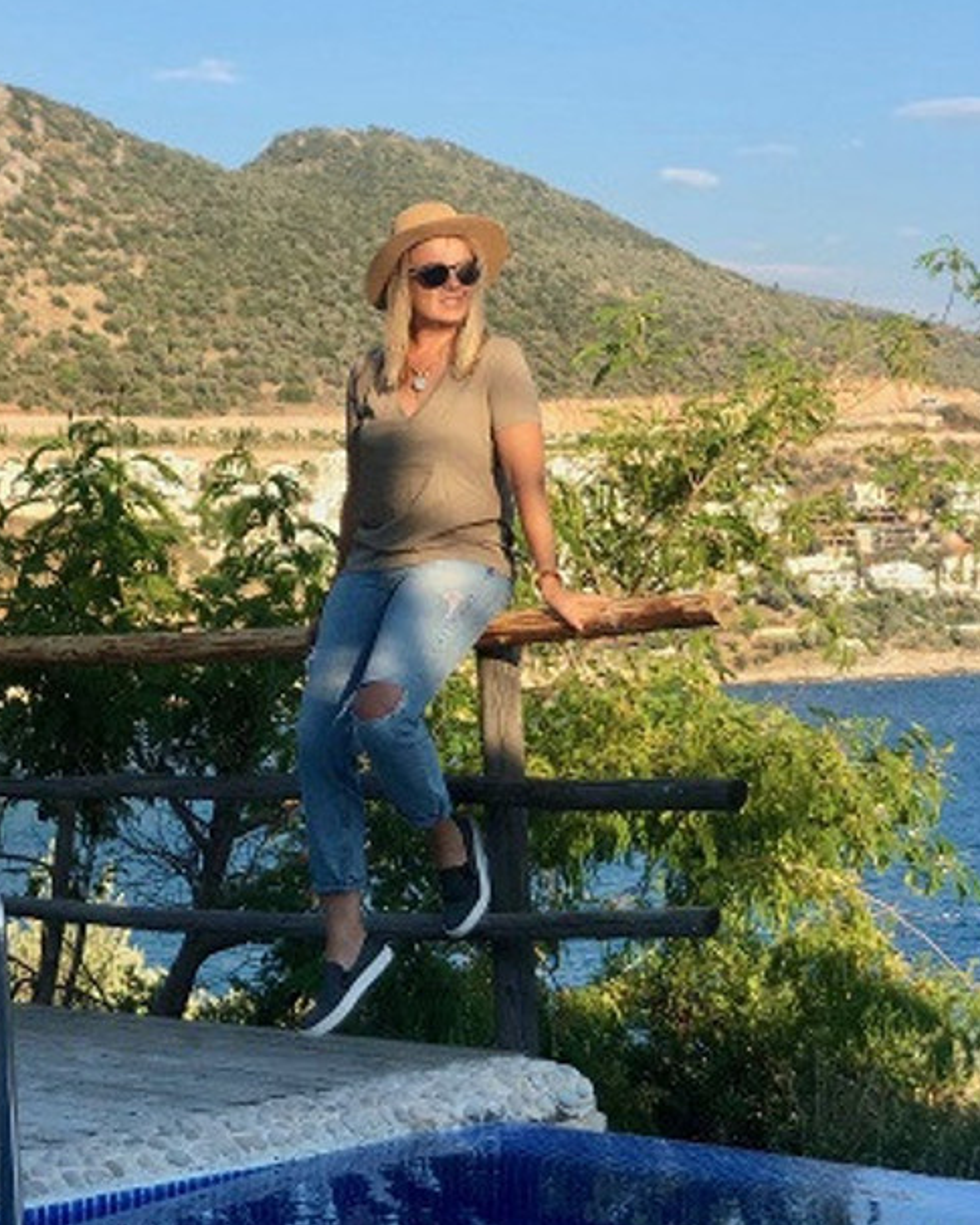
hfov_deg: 17.7
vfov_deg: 22.2
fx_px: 3117
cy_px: 720
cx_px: 216
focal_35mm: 86
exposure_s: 1/516
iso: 16
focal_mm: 6
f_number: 2.4
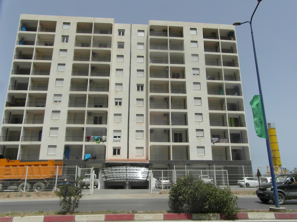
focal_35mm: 24
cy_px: 111
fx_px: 206
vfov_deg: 56.8
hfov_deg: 71.6
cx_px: 148
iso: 80
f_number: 7.3
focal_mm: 4
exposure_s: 1/350
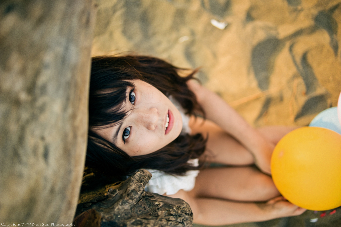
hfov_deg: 54.5
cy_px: 114
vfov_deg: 37.8
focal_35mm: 35
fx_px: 331
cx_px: 170
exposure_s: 1/250
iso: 100
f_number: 2.2
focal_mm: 35
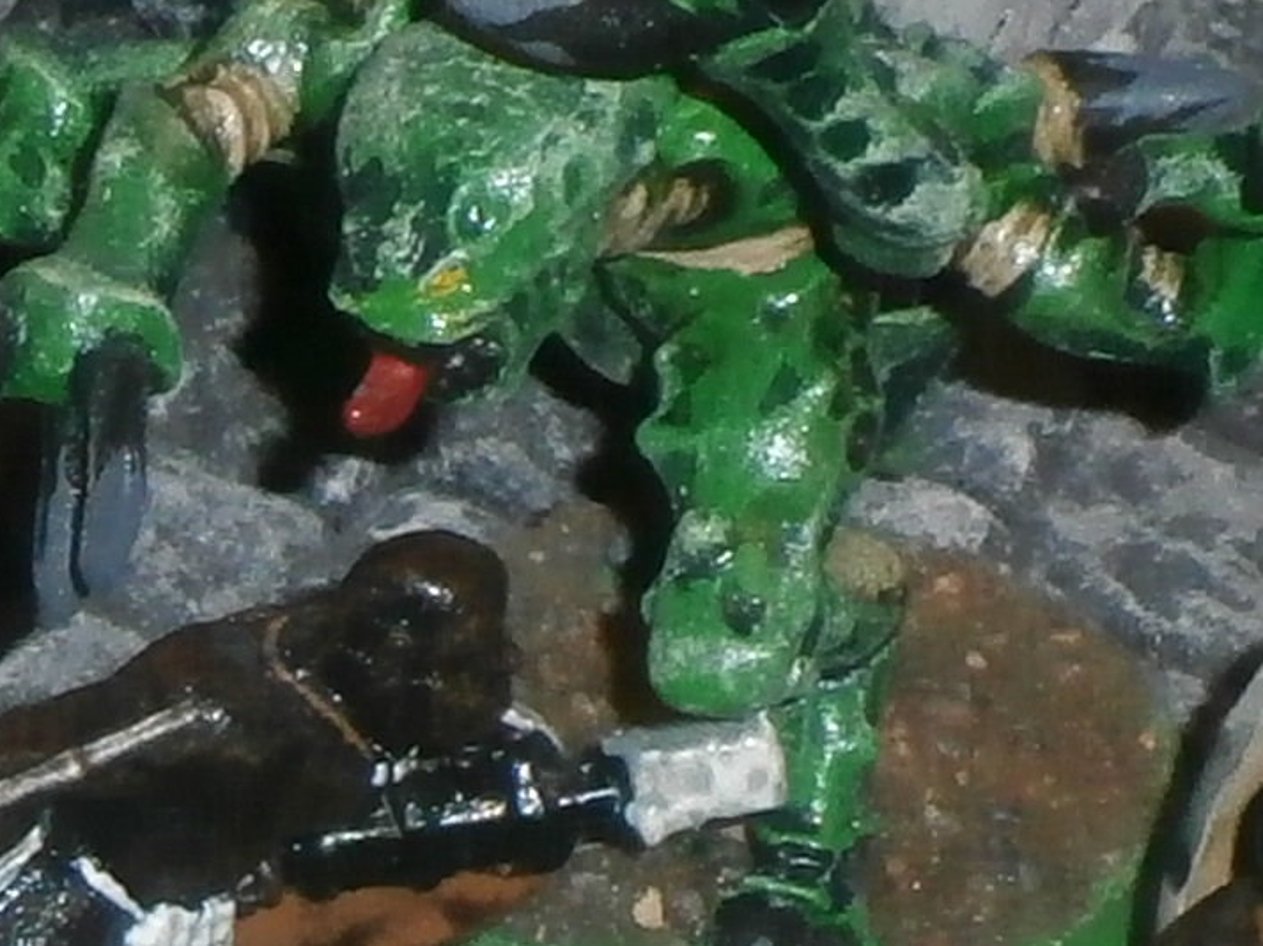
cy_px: 1991
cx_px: -622
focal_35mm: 668
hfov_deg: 3.0
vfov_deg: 2.2
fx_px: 24360
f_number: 5.8
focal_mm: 19.6
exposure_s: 1/100
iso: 200
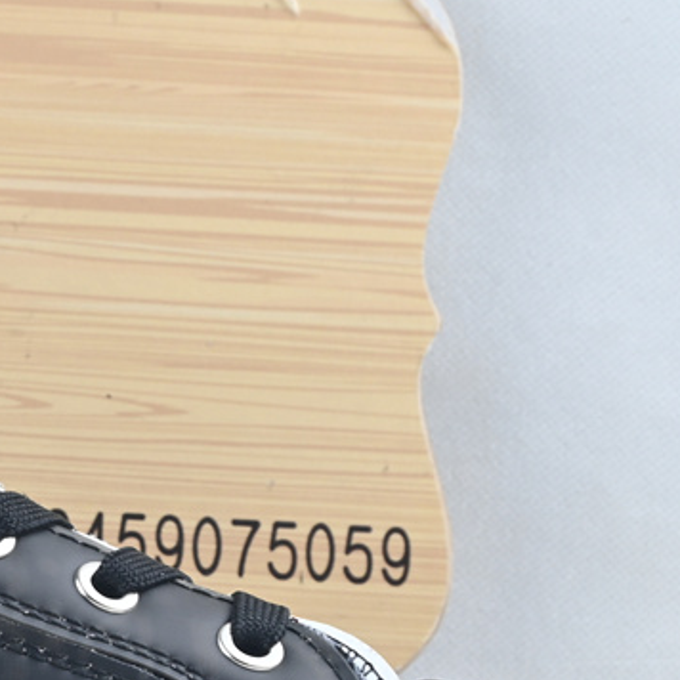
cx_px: -239
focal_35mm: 131
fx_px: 2915
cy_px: 628
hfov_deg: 12.8
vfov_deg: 13.2
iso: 100
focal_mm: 30.5
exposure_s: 1/10
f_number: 10
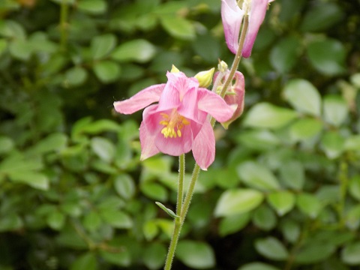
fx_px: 2444
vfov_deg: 6.3
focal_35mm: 235
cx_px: 180
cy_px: 135
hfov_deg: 8.4
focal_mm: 41.8
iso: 80
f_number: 5.6
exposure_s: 1/50
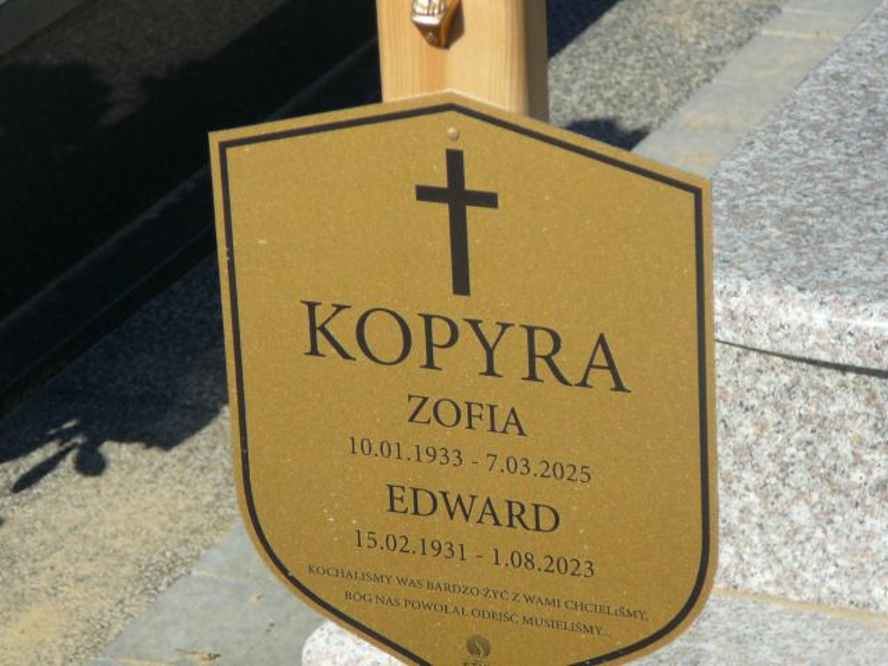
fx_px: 3797
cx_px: 444
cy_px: 333
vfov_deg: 10.0
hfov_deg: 13.3
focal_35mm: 148
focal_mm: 22
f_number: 4
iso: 80
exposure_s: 1/800
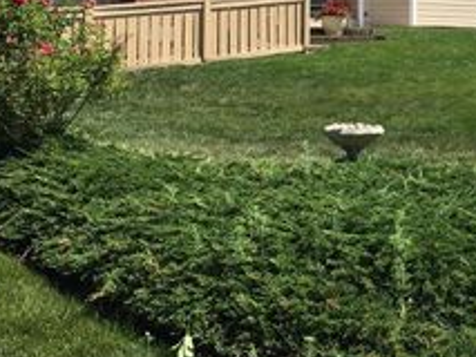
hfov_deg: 27.9
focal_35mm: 68
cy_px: 15
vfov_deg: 21.0
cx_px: 387
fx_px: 936
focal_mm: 4.15
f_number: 2.2
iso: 25
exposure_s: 1/1282
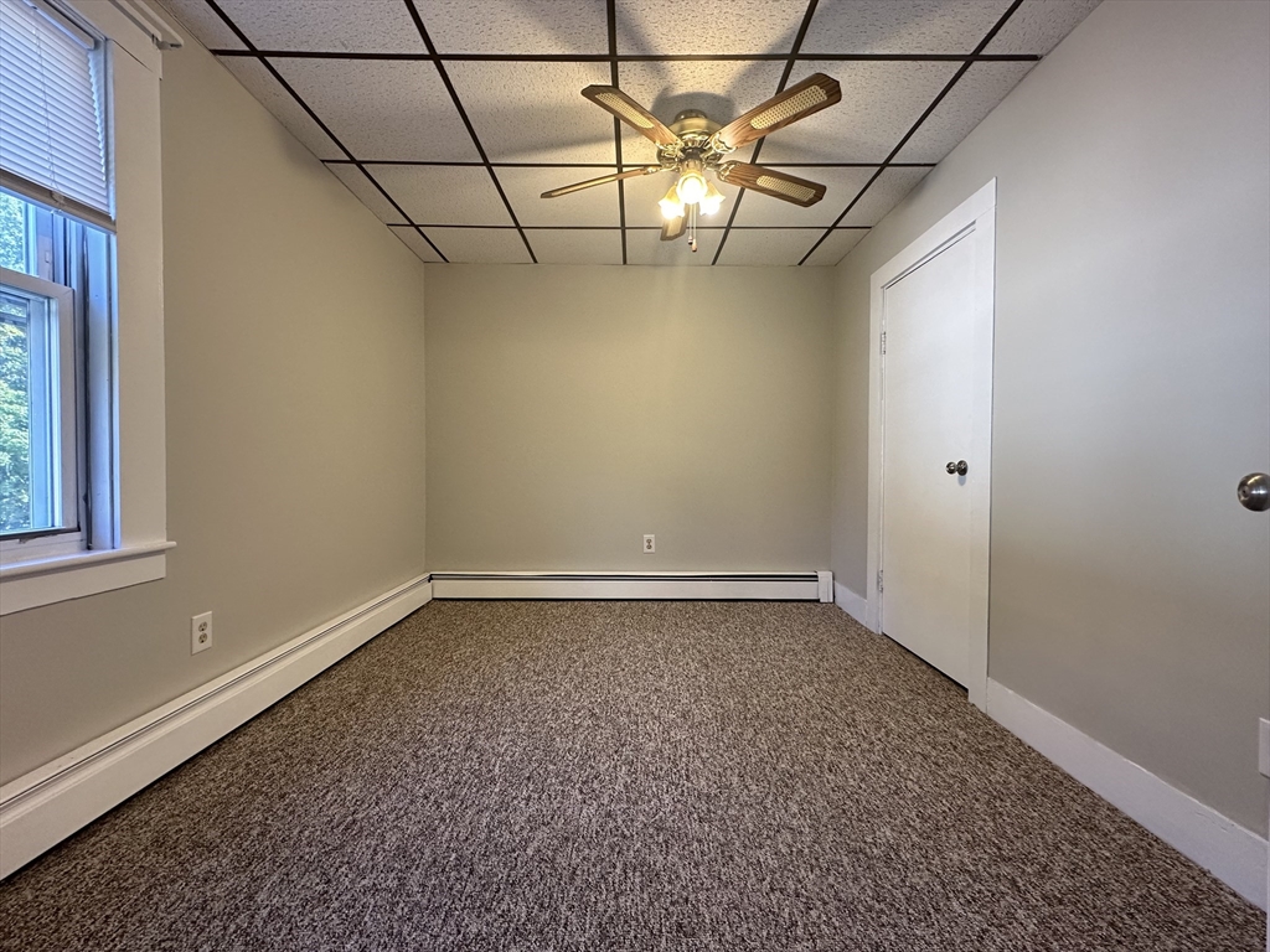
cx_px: 635
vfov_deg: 85.7
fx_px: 514
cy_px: 476
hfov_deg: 102.1
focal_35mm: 14
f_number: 2.2
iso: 160
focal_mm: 2.22
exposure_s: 1/120
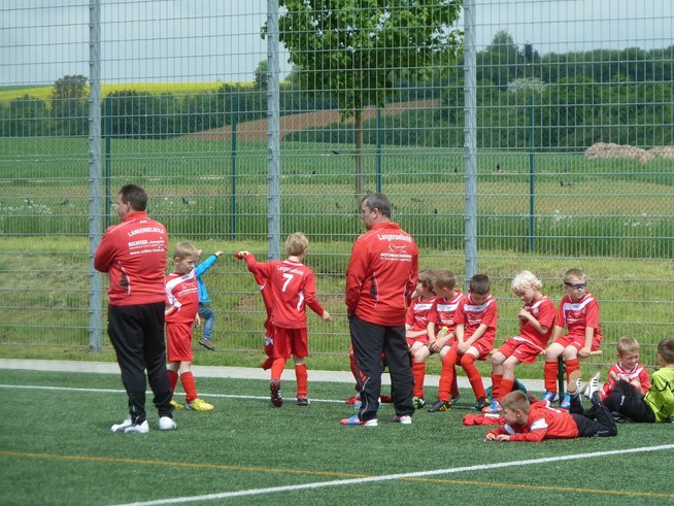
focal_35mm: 169
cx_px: 359
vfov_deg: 8.8
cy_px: 259
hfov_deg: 11.7
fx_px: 3292
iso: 80
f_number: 4.5
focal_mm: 25.9
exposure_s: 1/400
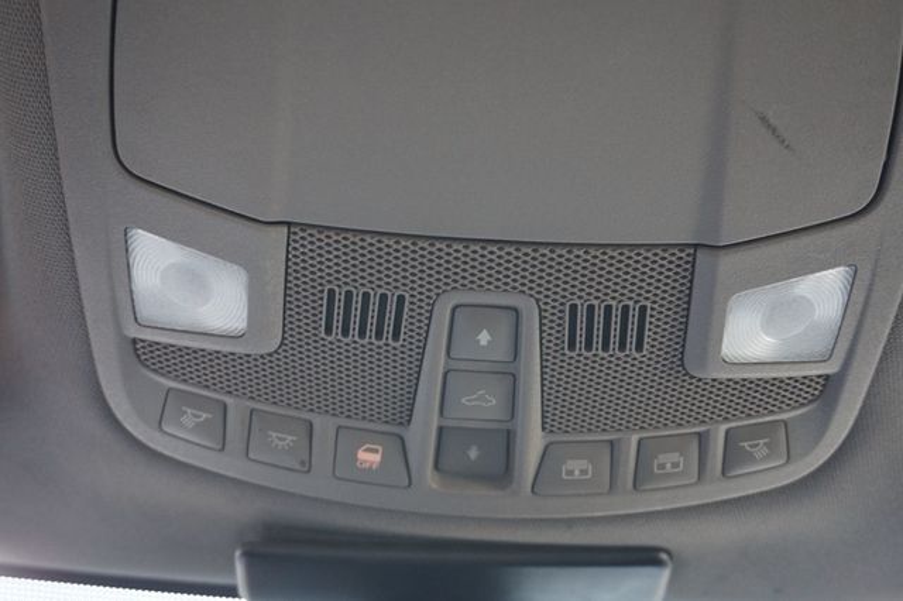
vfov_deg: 34.2
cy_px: 300
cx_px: 452
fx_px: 978
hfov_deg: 49.6
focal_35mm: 39
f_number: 4.5
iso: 800
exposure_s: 1/60
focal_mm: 26
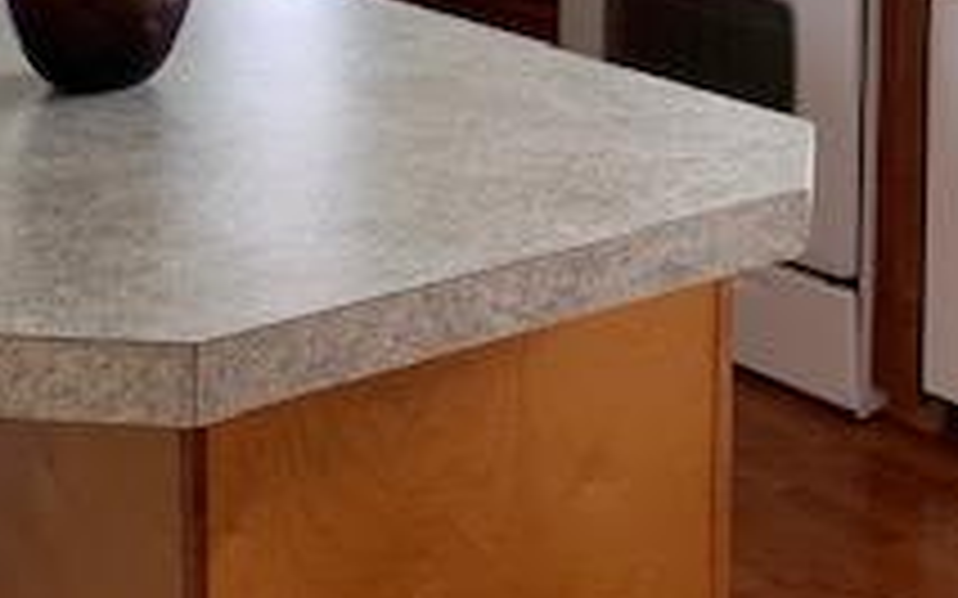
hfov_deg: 24.9
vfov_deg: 15.1
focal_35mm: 83
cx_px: 558
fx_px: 2166
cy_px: -135
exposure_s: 1/60
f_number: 1.8
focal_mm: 4.25
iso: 160
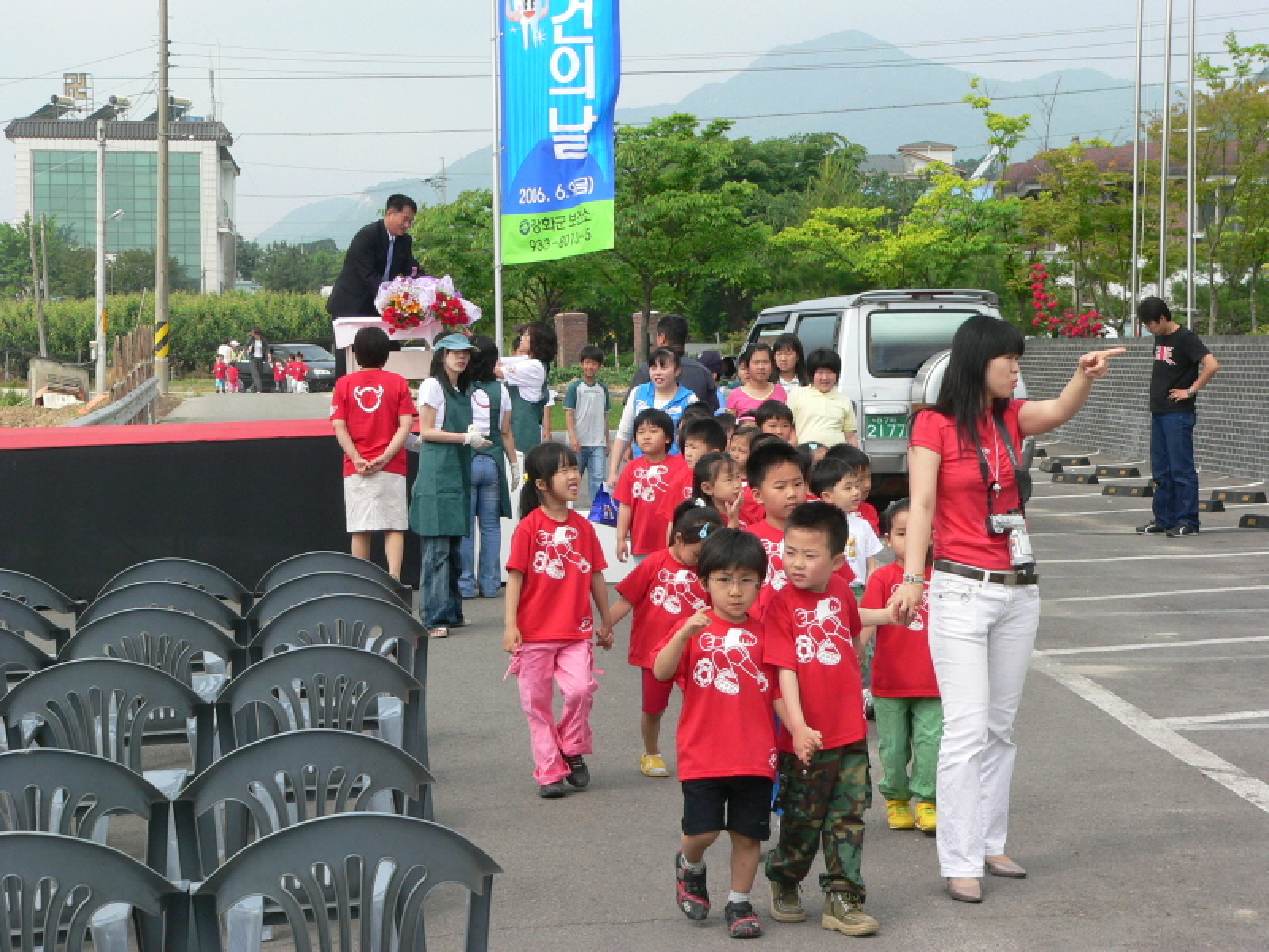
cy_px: 476
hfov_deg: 24.1
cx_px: 634
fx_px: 2969
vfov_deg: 18.2
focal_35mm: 81
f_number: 4.6
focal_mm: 13.4
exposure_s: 1/500
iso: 100
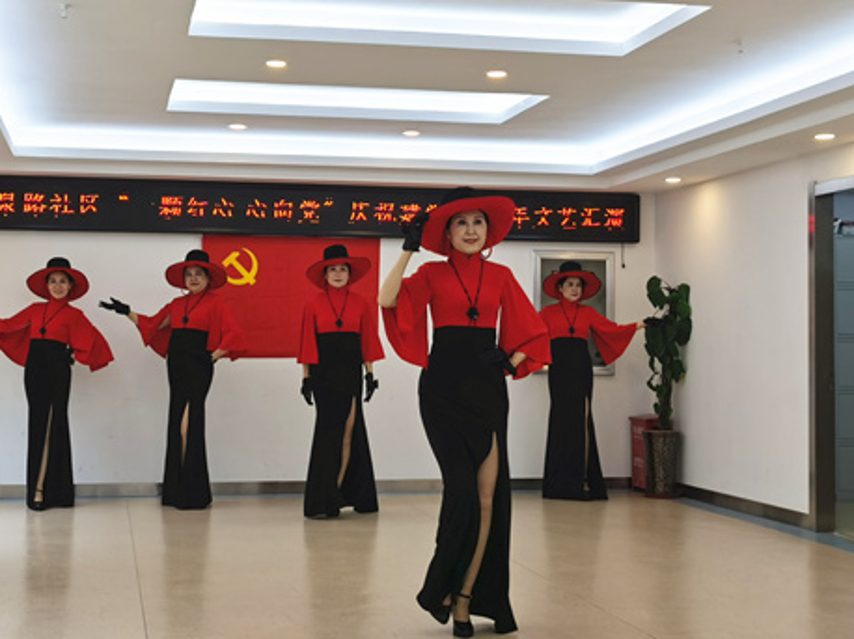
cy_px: 315
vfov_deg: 24.8
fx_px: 1455
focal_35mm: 59
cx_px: 401
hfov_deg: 32.7
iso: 50
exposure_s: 1/243
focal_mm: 5.56
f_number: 1.6
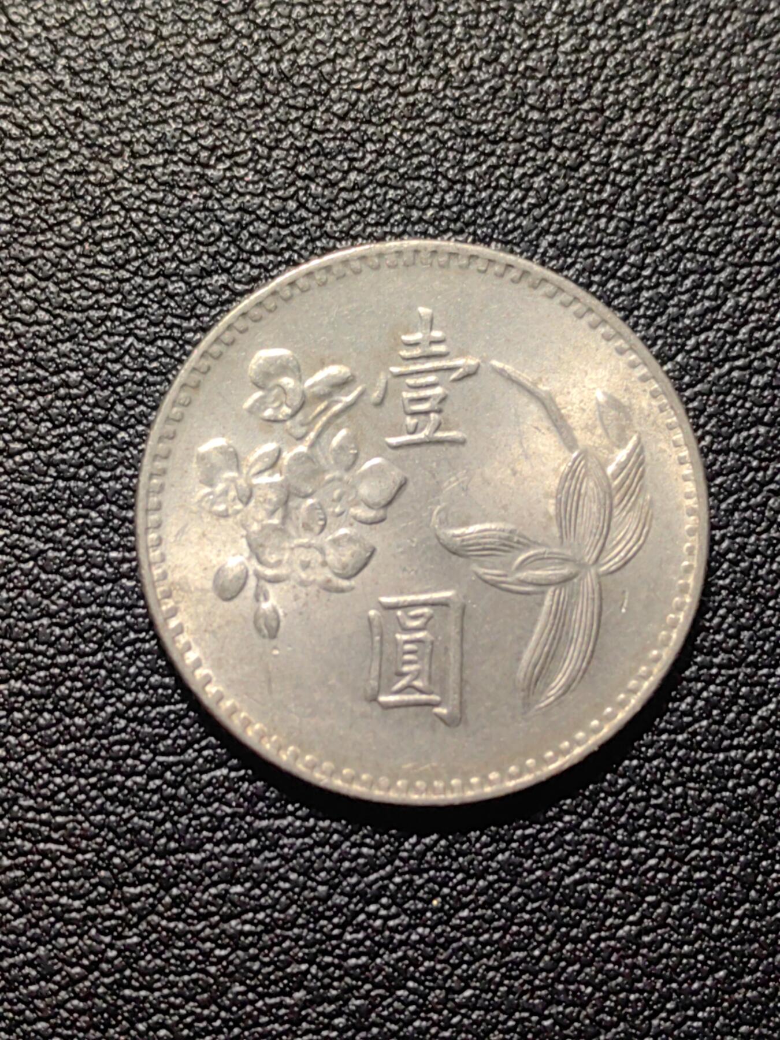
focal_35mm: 75
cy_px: 520
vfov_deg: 26.0
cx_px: 390
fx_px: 2253
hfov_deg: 19.6
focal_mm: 5.75
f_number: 2
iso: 64
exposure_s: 1/100
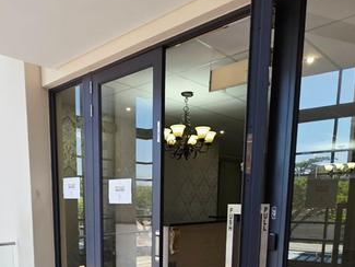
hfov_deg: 56.3
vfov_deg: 39.6
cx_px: 139
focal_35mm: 32
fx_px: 328
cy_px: 259
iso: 32
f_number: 1.9
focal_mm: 2.2
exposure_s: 1/100
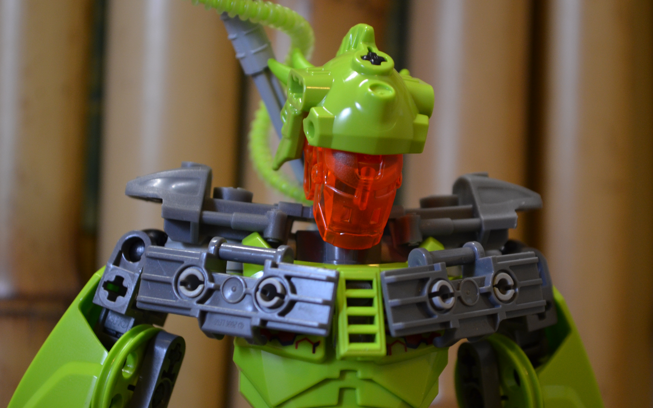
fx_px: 1611
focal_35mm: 91
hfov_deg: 22.9
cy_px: 214
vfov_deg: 14.4
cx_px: 351
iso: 1000
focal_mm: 55
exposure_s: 1/13
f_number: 5.6
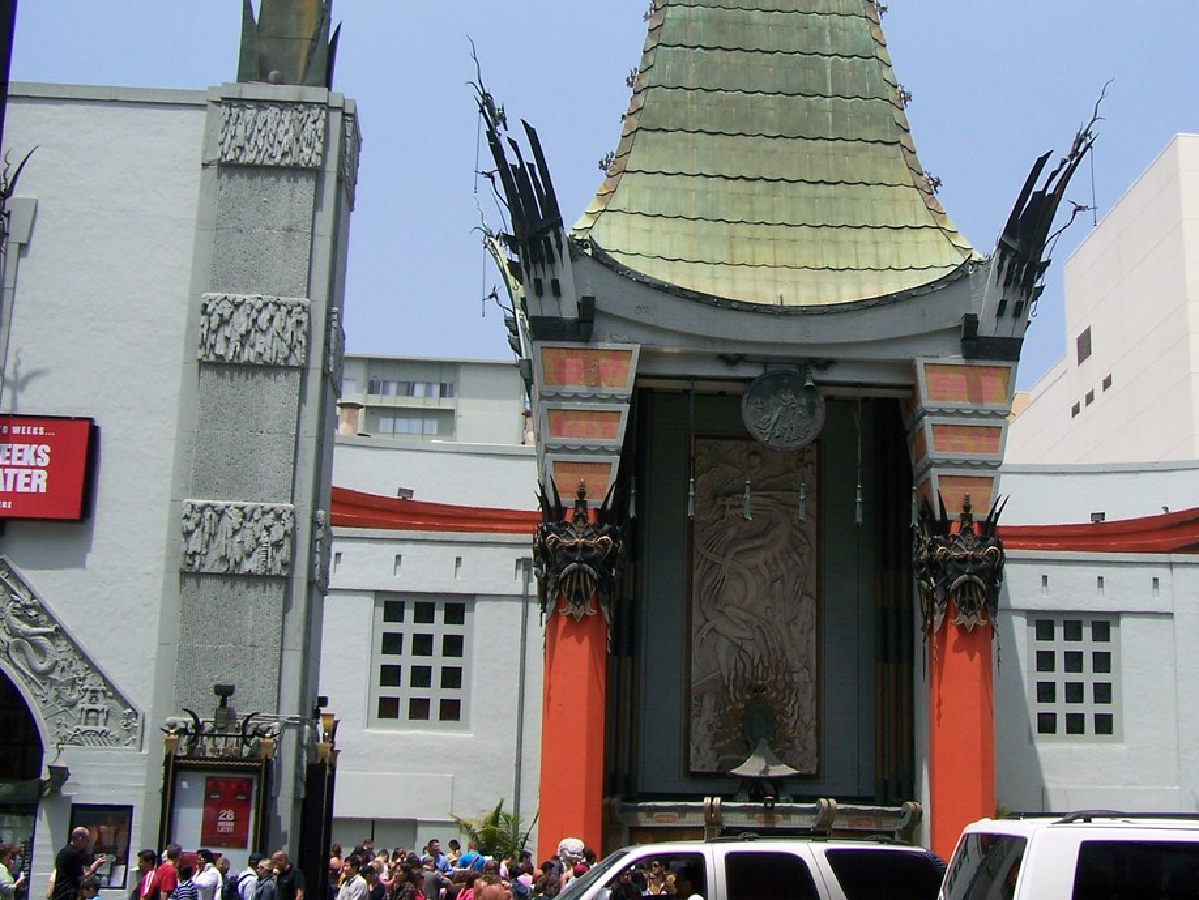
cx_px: 772
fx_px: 1836
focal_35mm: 53
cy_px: 356
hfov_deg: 35.9
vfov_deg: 27.5
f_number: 4
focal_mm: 6.3
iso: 80
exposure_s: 1/1000
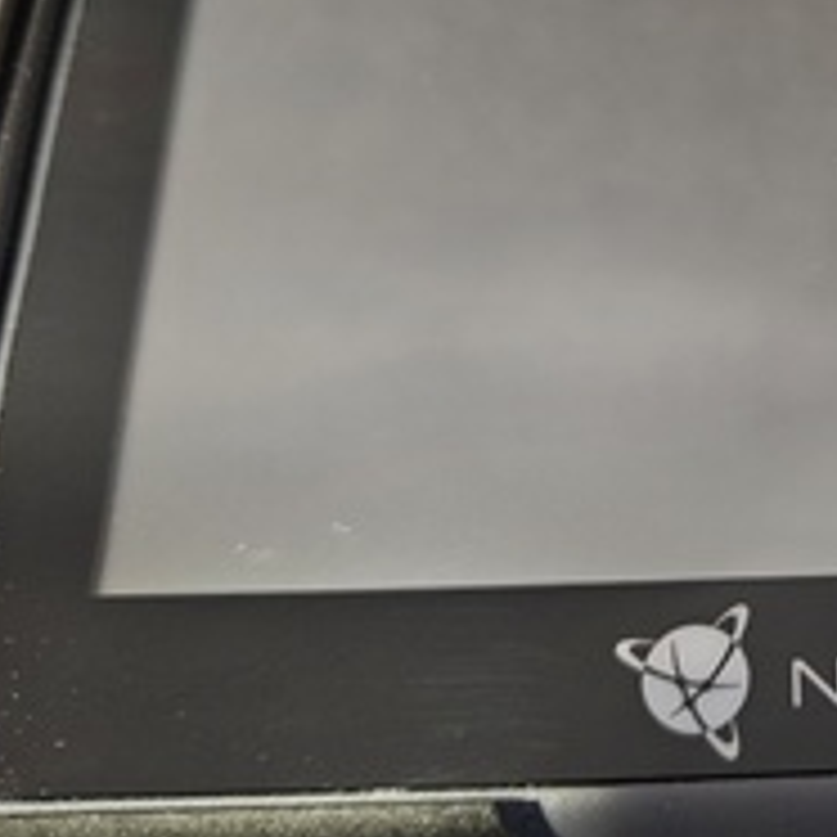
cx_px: 850
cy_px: 274
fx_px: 1313
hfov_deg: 32.3
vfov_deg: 35.0
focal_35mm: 48
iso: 500
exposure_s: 1/50
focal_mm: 5.4
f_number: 1.8
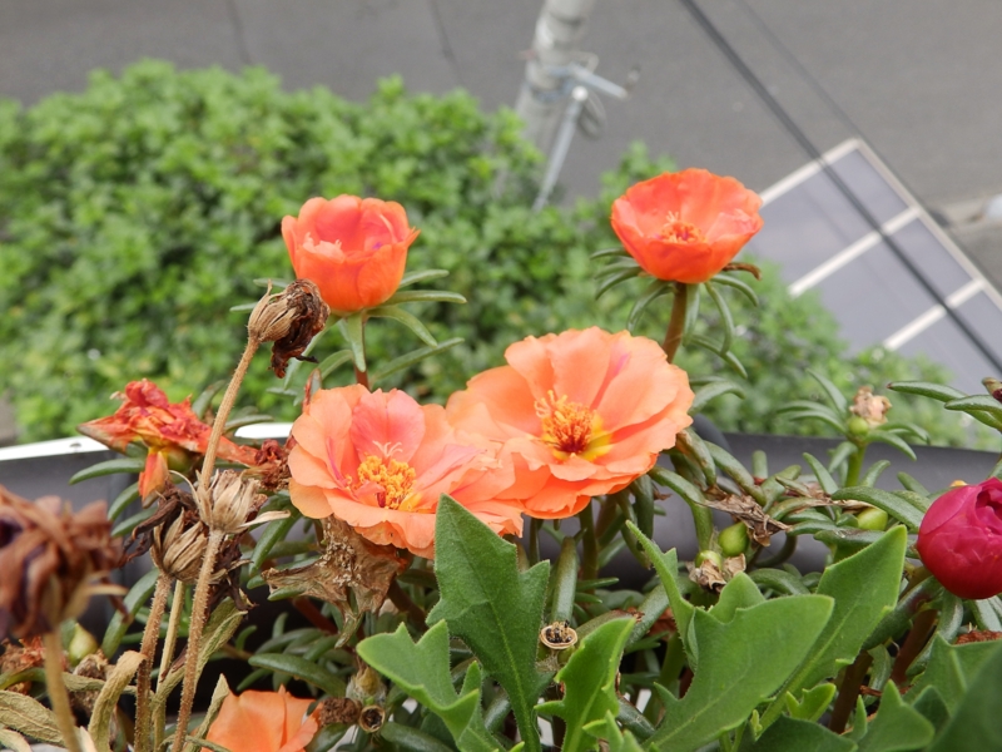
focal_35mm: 32
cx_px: 501
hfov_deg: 56.8
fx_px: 926
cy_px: 376
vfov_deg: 44.2
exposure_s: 1/80
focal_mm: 5.7
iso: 80
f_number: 4
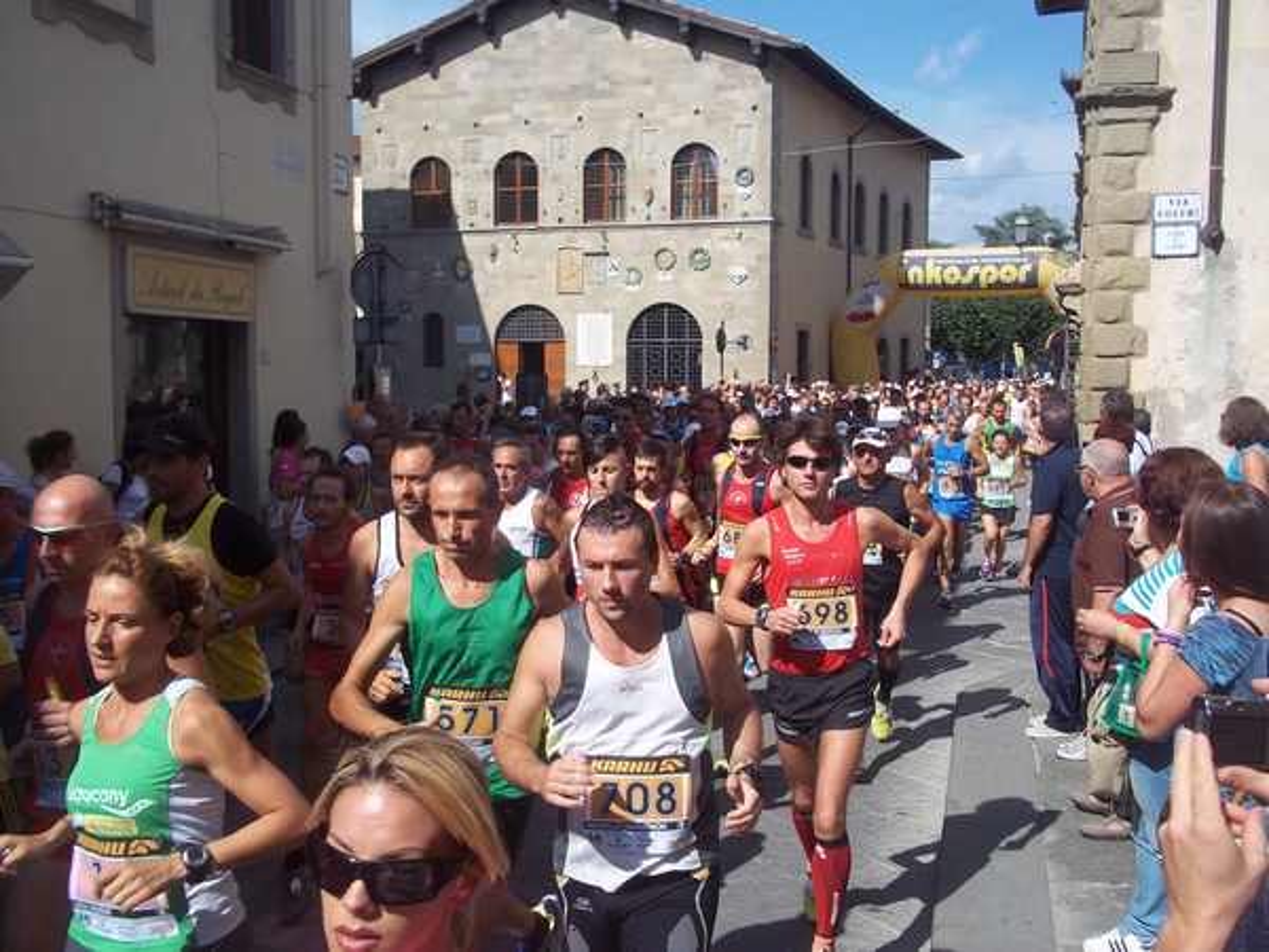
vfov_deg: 39.7
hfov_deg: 51.4
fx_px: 1320
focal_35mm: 36
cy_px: 476
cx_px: 634
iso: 80
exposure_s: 1/1000
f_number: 3.1
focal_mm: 6.5
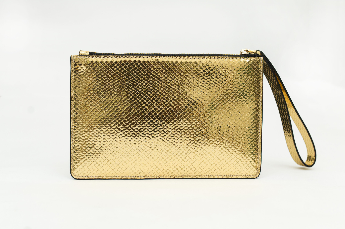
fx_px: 335
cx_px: 172
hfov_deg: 54.5
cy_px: 114
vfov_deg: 37.8
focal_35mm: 35
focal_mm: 35
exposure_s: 1/200
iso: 500
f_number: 5.6
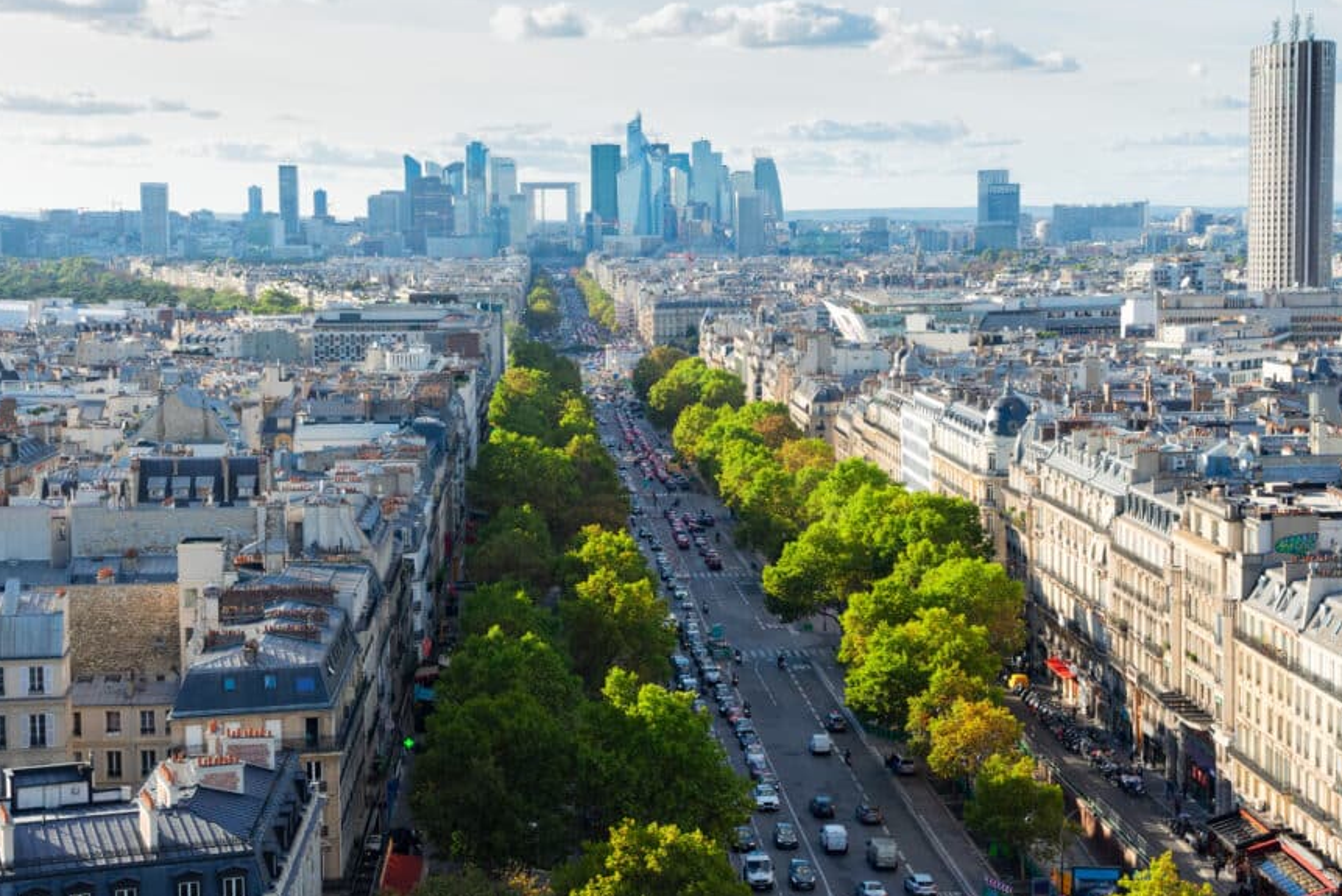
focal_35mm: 63
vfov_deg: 21.6
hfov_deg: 31.9
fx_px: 2350
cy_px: 440
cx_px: 639
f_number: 7.1
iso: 200
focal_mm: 53
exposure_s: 1/320
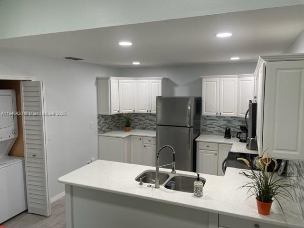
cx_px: 152
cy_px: 114
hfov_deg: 67.3
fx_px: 228
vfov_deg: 53.1
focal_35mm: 26
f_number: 1.6
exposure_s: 1/120
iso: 100
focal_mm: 4.2
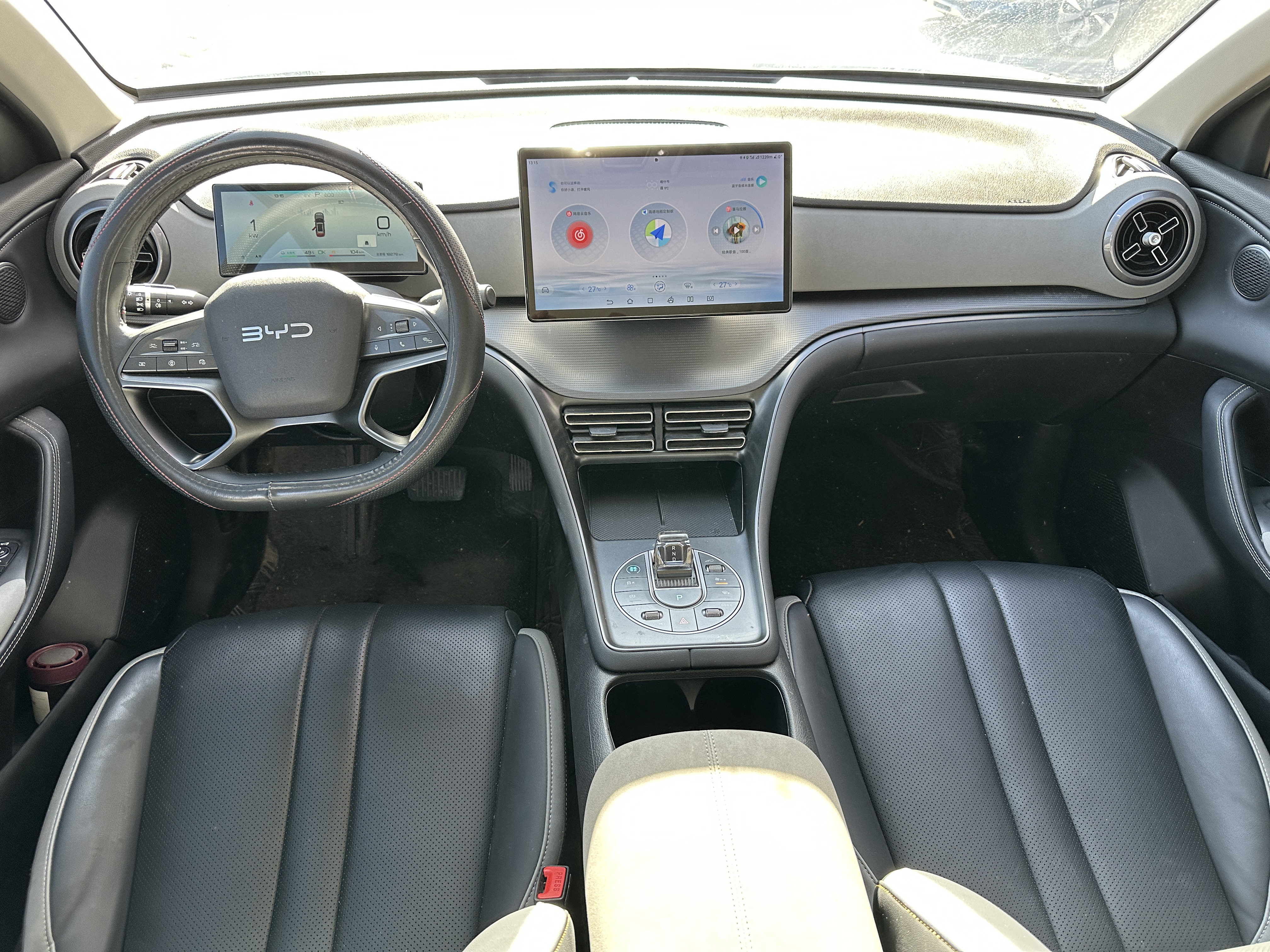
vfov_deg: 56.8
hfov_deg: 71.6
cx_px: 635
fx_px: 881
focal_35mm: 24
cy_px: 476
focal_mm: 6.86
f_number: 1.78
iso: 200
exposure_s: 1/121
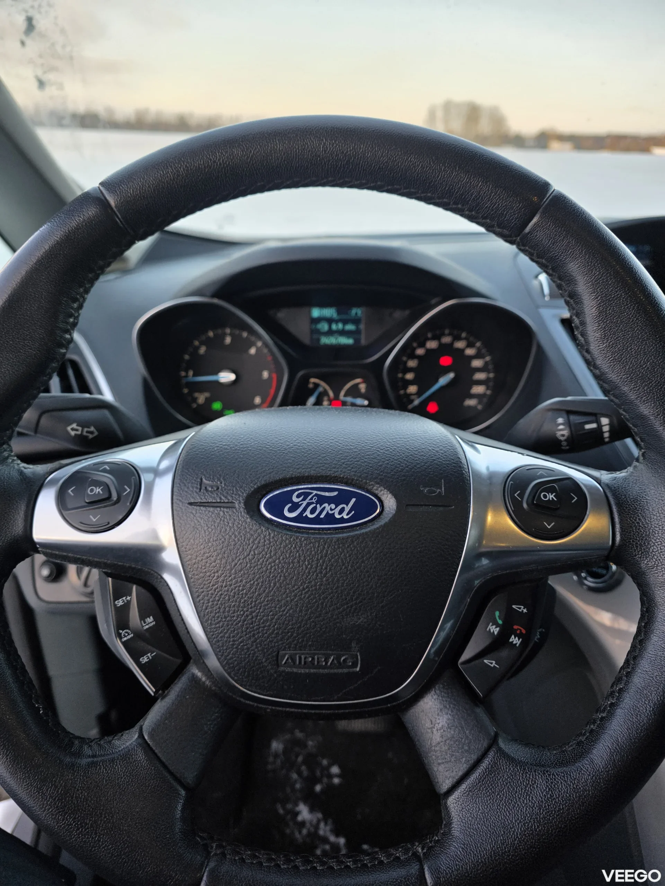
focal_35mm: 23
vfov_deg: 73.9
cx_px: 332
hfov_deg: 58.9
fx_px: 589
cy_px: 443
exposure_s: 1/180
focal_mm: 6.3
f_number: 1.7
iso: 40
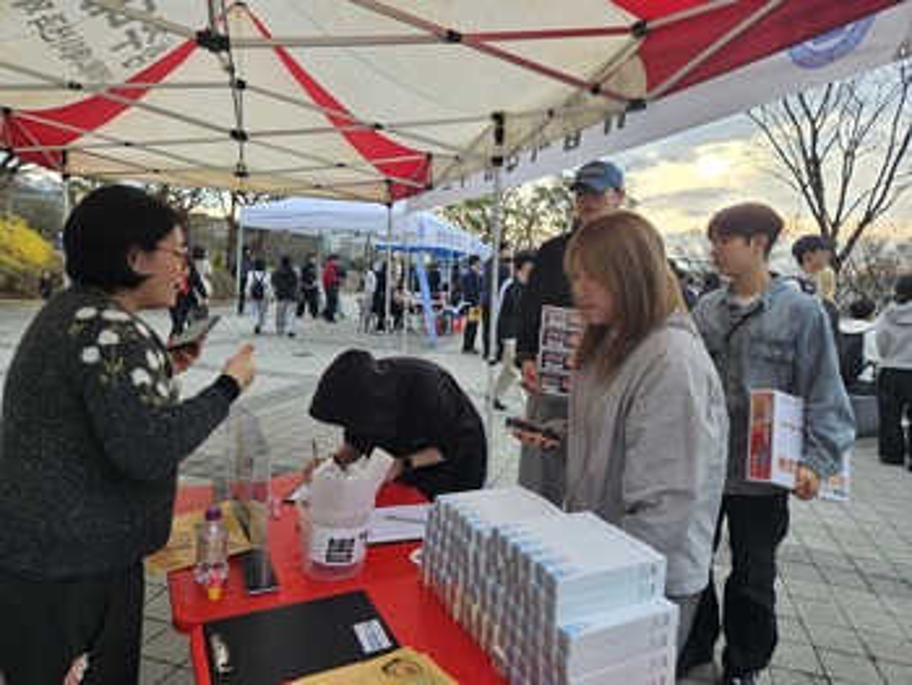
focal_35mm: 23
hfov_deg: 73.9
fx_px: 606
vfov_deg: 58.9
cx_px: 456
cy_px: 342
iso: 40
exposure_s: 1/120
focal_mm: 5.4
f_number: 1.8
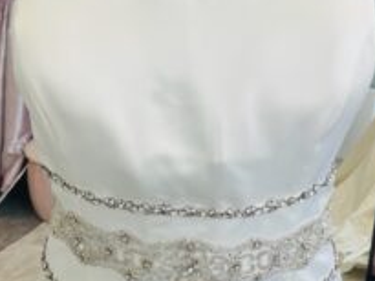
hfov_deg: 36.8
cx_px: 198
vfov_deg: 28.1
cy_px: 132
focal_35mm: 52
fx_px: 564
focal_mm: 5.1
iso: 32
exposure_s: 1/202
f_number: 1.6
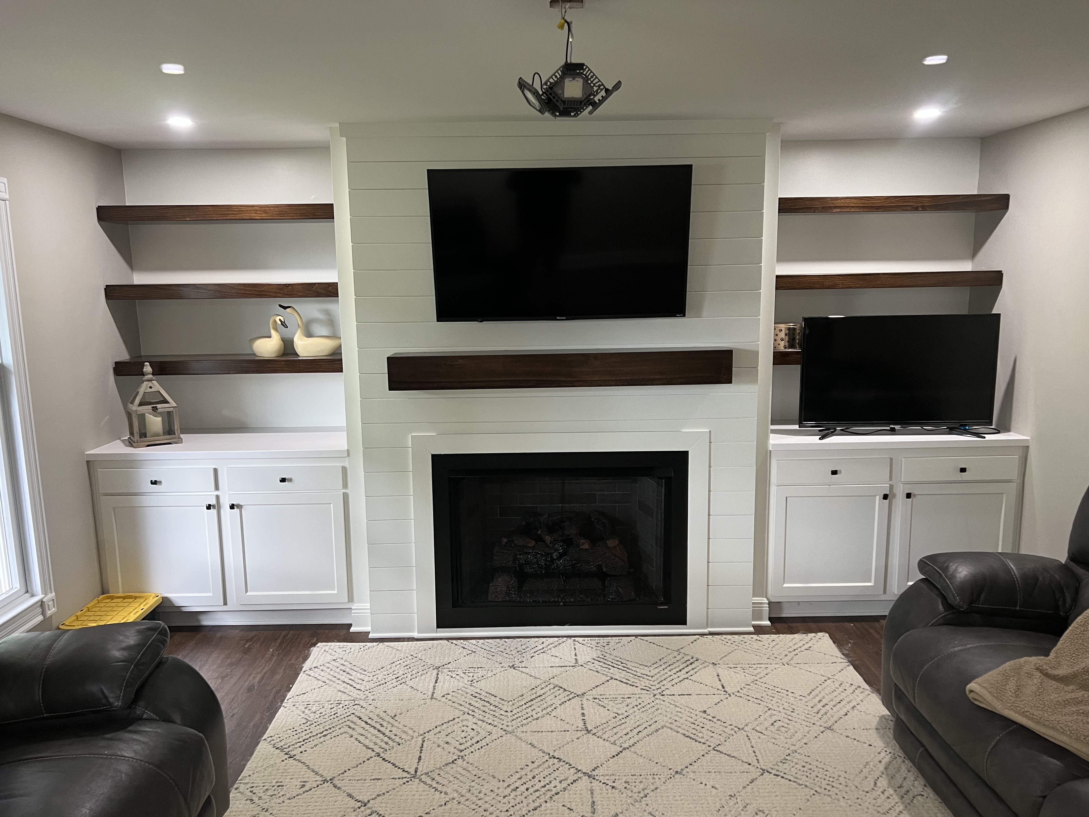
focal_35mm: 26
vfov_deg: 53.1
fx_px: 818
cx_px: 544
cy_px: 408
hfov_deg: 67.3
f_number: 1.5
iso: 160
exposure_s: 1/60
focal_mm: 5.7
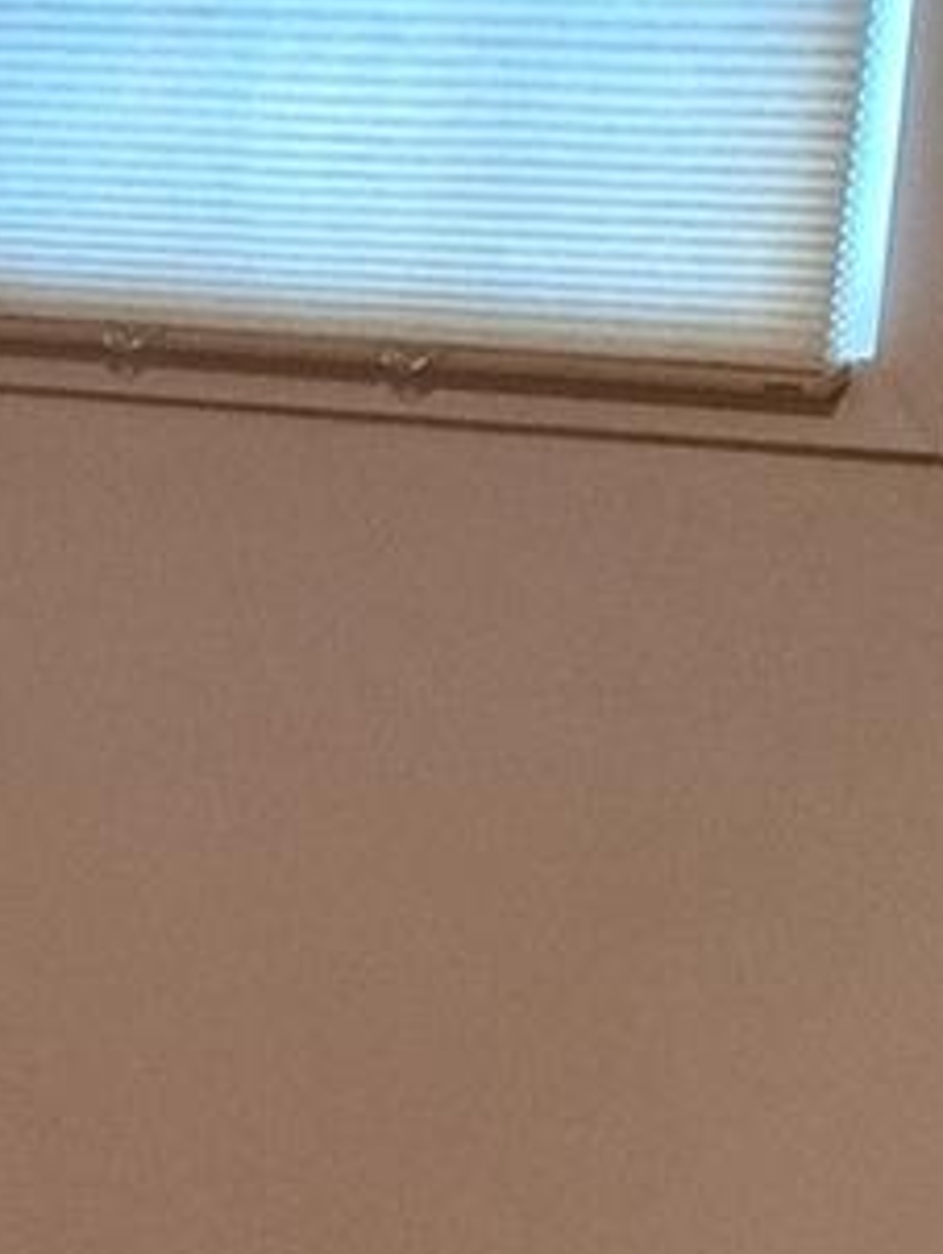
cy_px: 1183
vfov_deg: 15.9
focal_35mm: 122
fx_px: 4425
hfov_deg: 11.0
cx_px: -964
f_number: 1.8
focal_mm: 5.23
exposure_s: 1/60
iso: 200
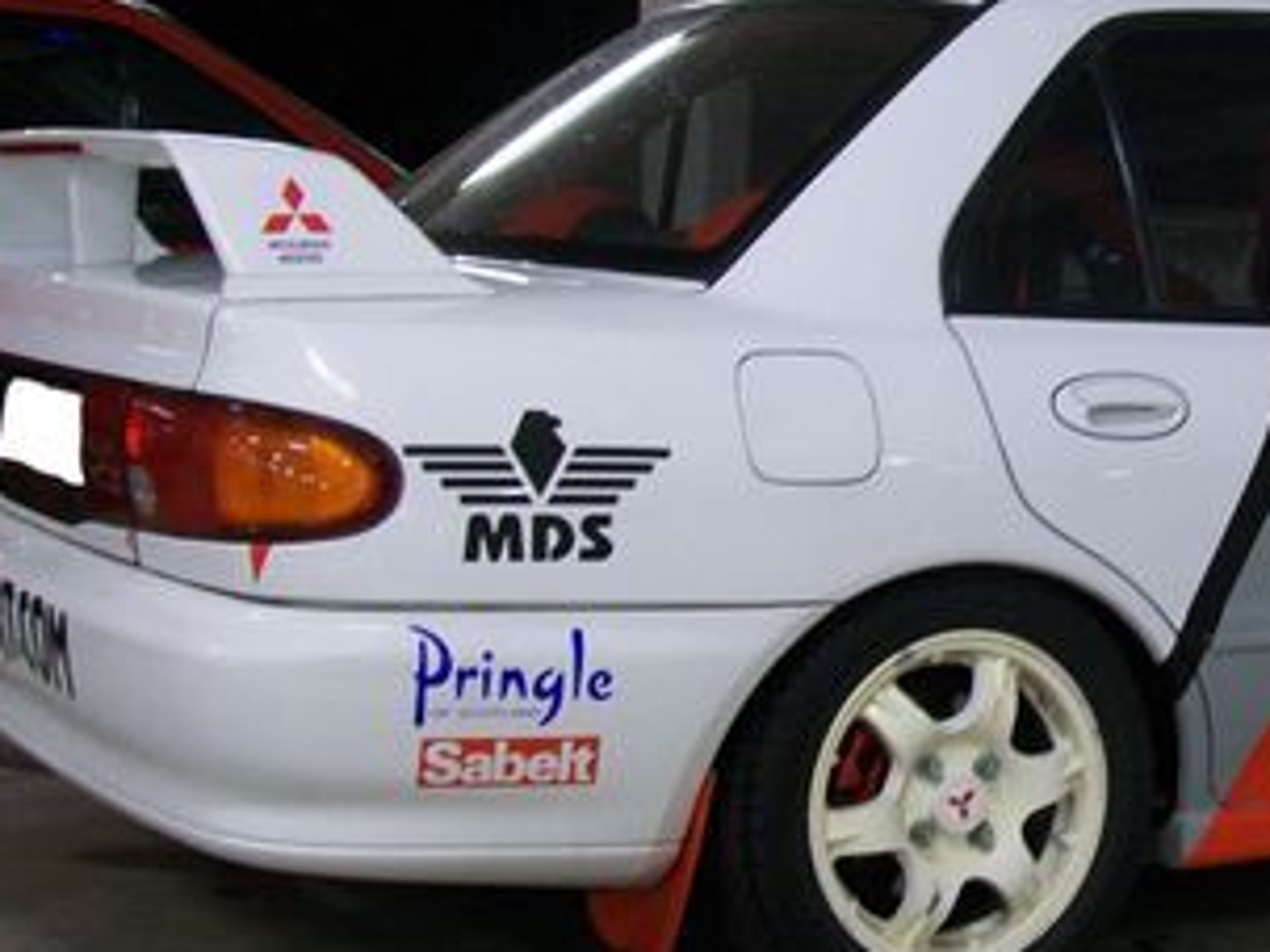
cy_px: 533
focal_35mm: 76
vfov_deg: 19.4
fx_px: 2787
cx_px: 1098
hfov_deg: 25.0
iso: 80
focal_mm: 6
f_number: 2.7
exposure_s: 1/8
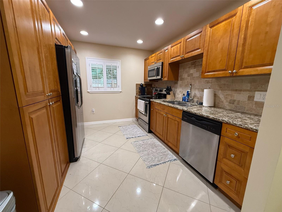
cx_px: 141
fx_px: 114
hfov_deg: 102.1
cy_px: 106
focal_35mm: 14
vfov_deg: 85.7
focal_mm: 2.22
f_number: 2.2
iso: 320
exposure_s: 1/100
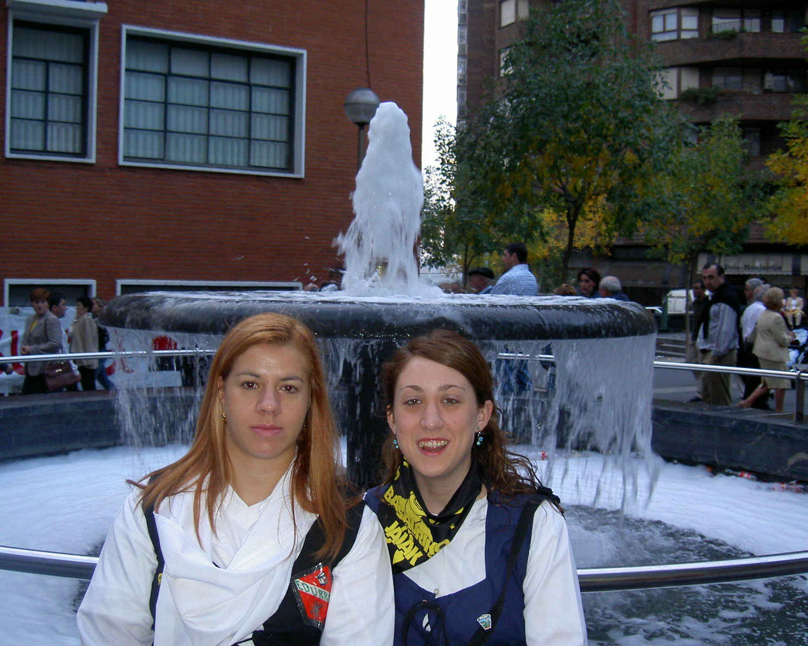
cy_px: 321
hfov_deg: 44.8
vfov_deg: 36.5
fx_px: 980
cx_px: 382
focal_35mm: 41
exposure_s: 1/59.5
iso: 100
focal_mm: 8
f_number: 2.8
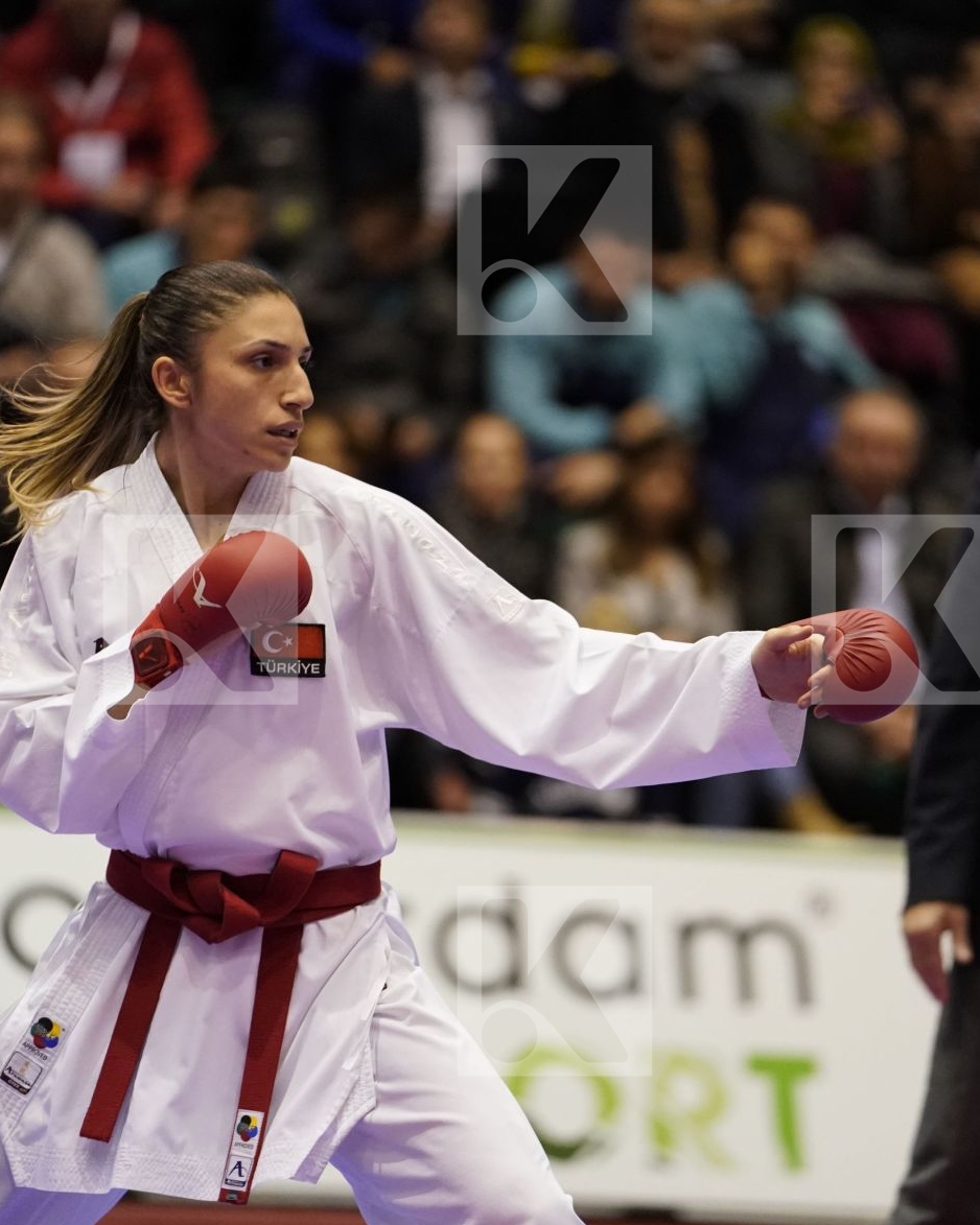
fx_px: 10444
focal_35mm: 288
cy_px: 610
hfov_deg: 5.4
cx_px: 555
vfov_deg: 6.7
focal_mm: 200
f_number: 2.8
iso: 4000
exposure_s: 1/1000
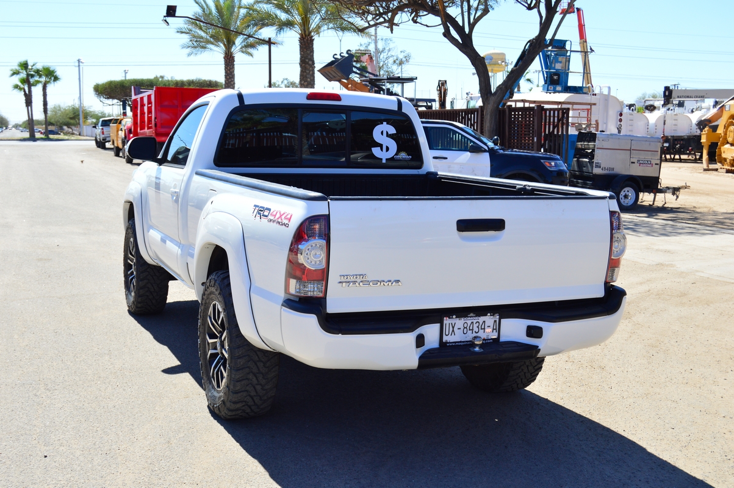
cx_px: 367
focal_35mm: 42
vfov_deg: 31.8
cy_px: 244
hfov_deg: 46.4
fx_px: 856
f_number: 7.1
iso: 200
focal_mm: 28
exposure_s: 1/400
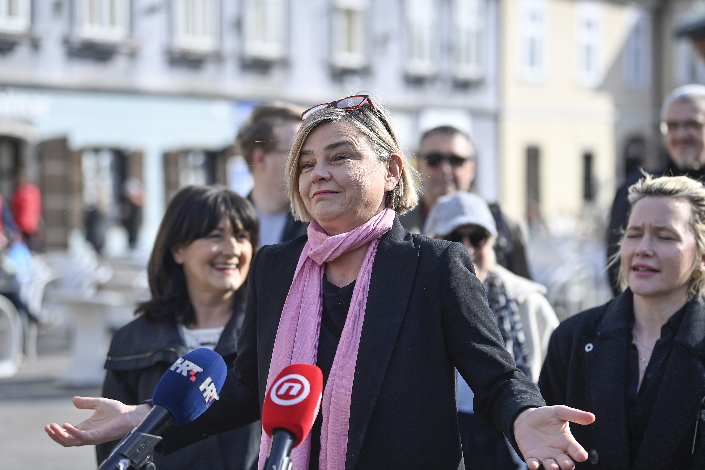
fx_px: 1802
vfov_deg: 14.9
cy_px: 235
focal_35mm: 92
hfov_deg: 22.1
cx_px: 352
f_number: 2.8
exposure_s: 1/1250
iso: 100
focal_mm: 92
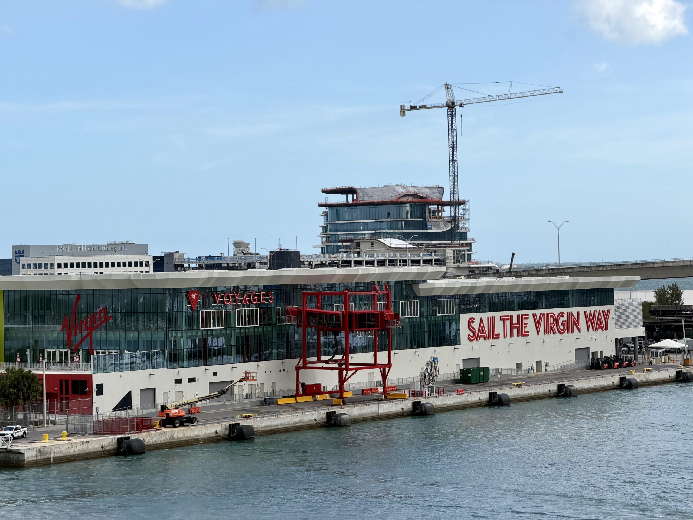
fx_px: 2002
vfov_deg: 14.8
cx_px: 346
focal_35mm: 100
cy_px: 260
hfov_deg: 19.6
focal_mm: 16.89
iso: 32
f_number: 2.8
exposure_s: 1/638
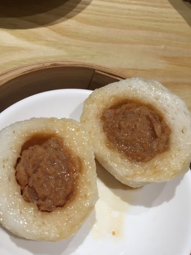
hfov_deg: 35.9
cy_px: 166
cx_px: 85
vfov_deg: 46.2
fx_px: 294
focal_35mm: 40
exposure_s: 1/33
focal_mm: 4.15
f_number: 2.2
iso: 32
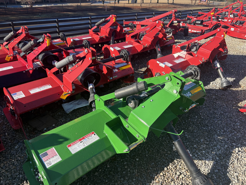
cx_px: 123
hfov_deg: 67.3
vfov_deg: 53.1
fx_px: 185
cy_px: 92
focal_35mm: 26
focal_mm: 5.96
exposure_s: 1/1217
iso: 50
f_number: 1.6
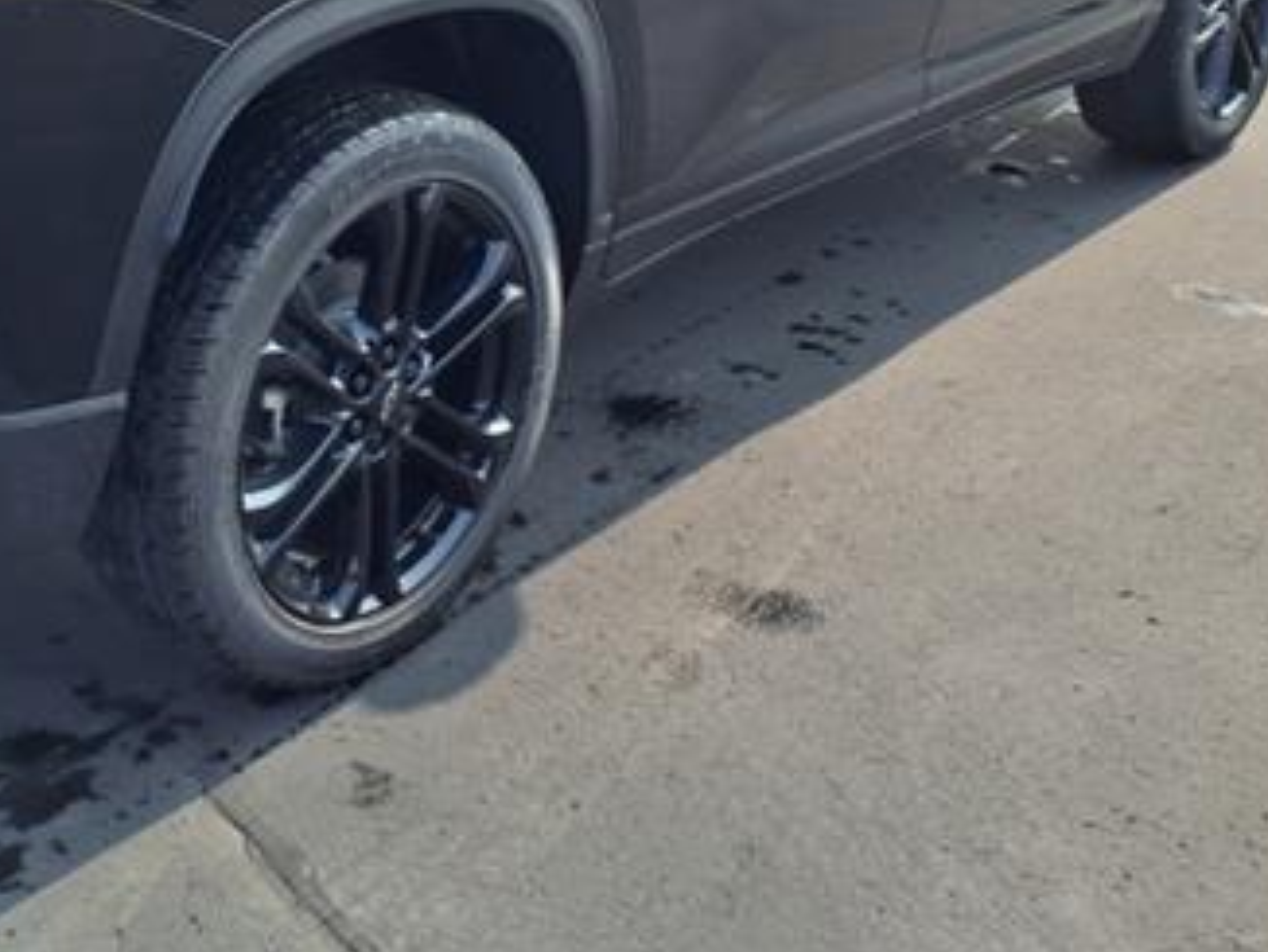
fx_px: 1943
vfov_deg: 26.3
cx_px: 202
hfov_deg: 34.7
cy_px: 27
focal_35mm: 53
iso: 40
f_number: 1.9
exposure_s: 1/1111
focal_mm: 3.58
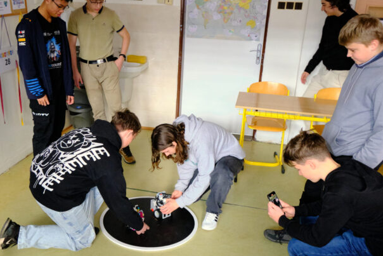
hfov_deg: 49.2
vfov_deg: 34.2
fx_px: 415
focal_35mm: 39
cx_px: 152
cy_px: 145
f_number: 4.5
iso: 4000
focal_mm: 15
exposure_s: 1/140
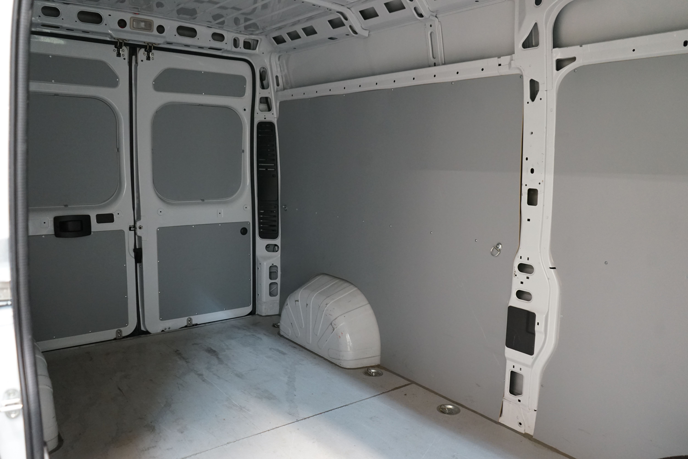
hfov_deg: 65.5
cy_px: 230
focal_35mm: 28
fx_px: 535
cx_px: 344
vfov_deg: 46.4
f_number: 3.5
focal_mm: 28
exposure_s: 1/30
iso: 2500
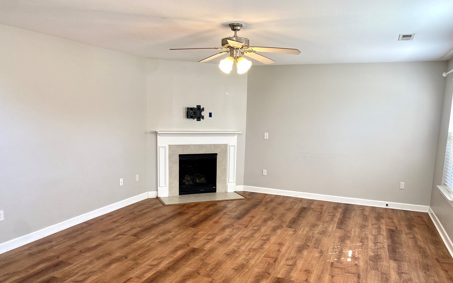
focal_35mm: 28
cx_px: 228
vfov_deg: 44.3
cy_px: 169
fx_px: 346
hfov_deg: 66.5
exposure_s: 1/120
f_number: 1.8
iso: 64
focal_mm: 4.25
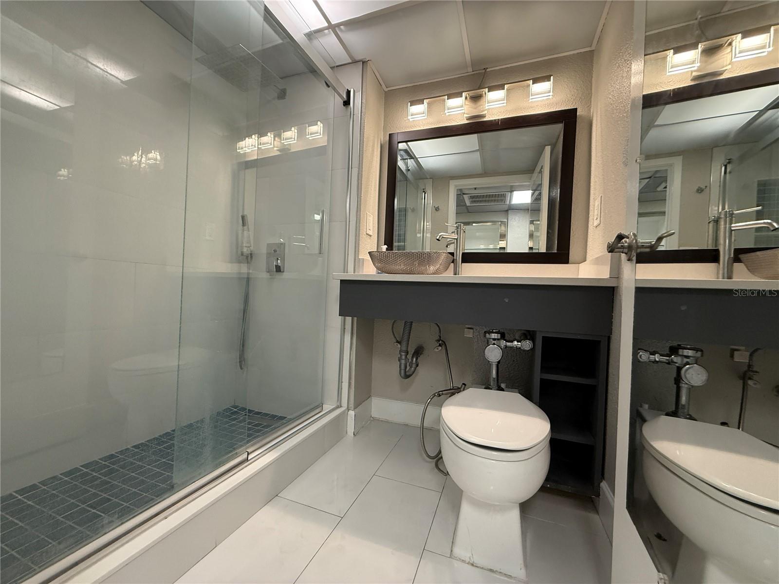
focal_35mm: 14
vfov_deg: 85.7
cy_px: 292
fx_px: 315
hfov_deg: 102.1
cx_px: 390
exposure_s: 1/120
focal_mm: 2.22
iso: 320
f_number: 2.2
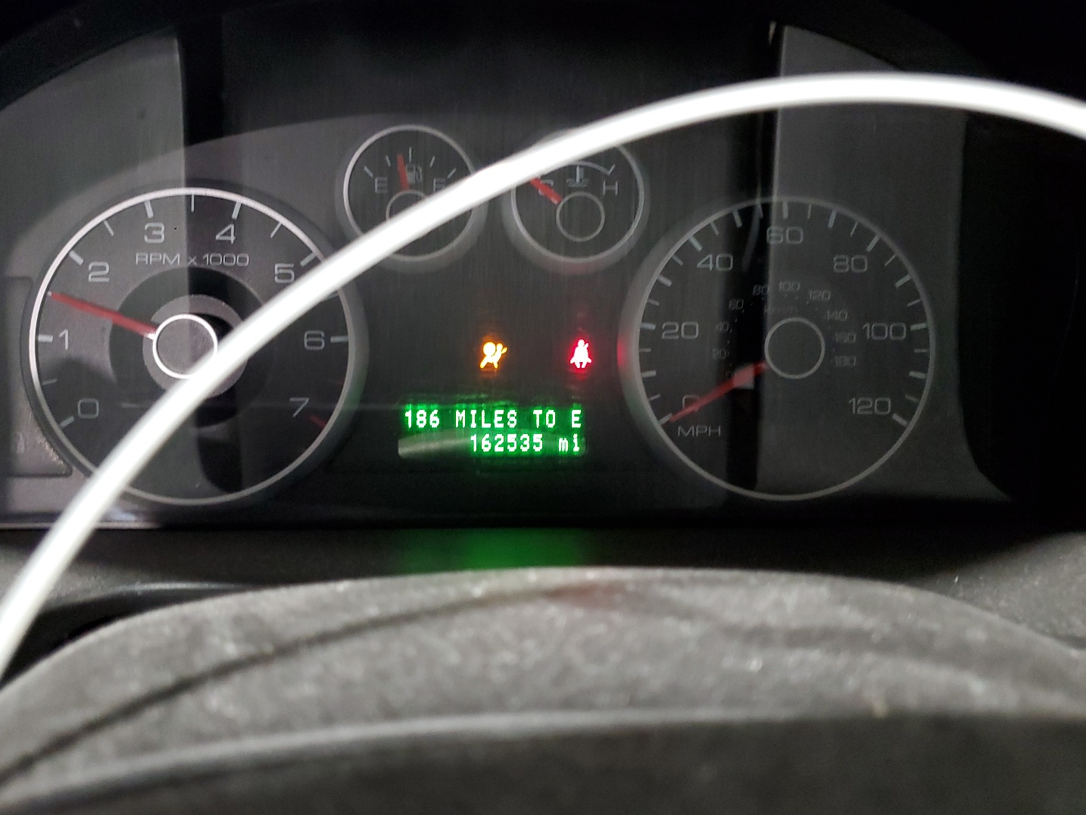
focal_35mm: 29
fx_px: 910
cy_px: 376
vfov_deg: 48.2
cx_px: 497
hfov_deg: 61.6
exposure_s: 1/15
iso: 322
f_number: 1.5
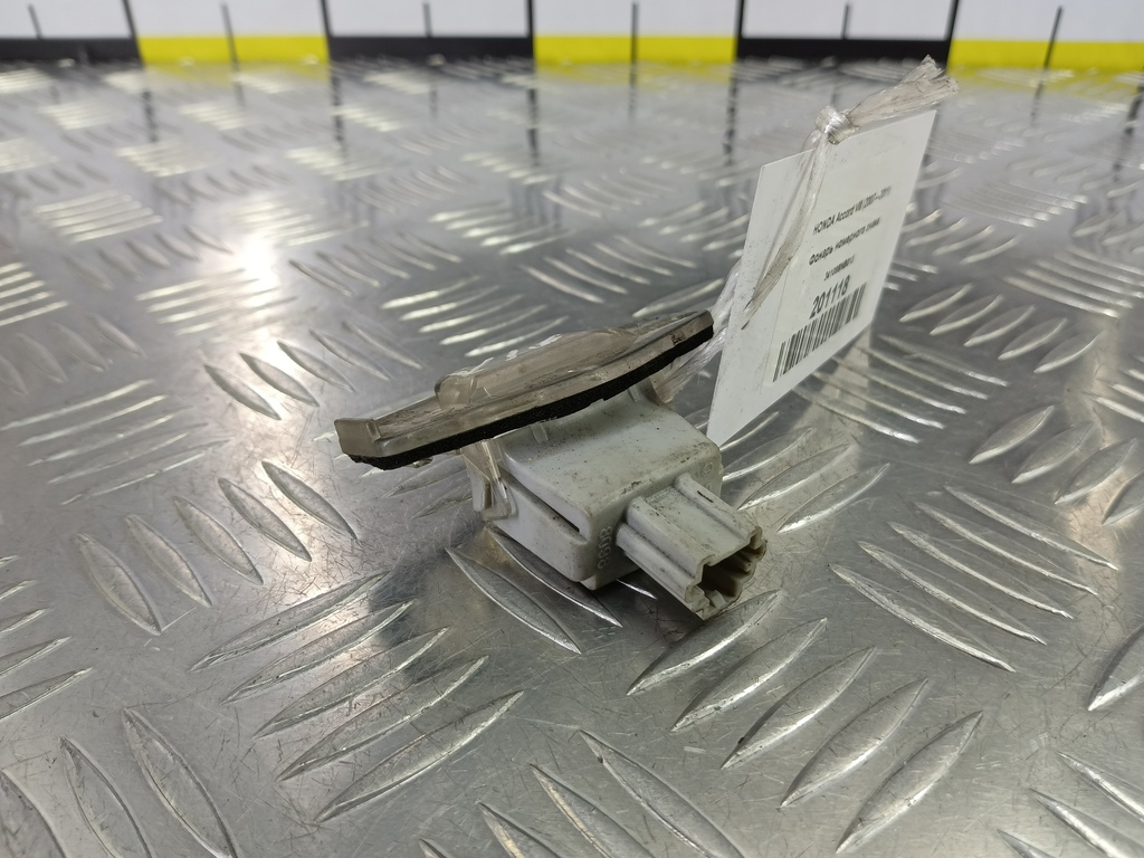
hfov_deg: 73.9
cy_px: 429
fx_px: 760
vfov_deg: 58.9
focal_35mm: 23
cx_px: 572
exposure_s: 1/50
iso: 108
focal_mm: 4.11
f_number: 1.6
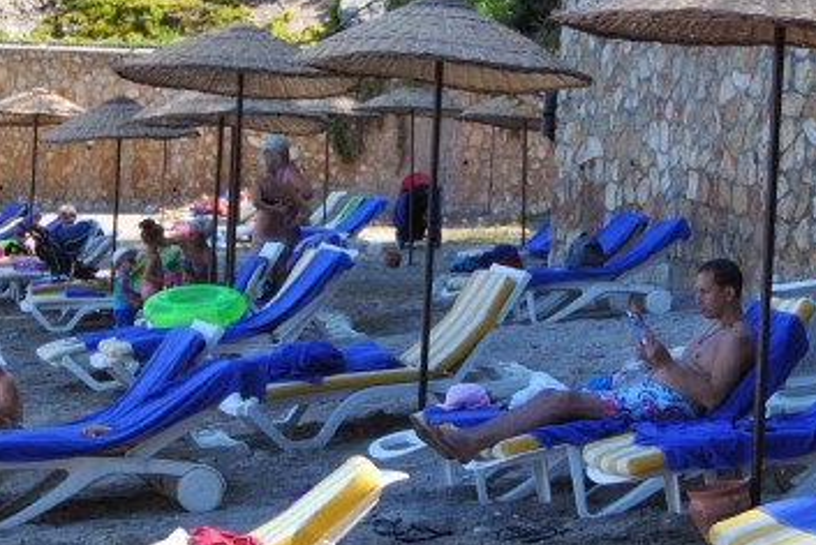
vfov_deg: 11.7
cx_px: 473
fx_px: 2654
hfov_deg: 17.5
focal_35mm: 117
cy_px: 268
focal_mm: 24
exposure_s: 1/160
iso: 100
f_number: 6.3
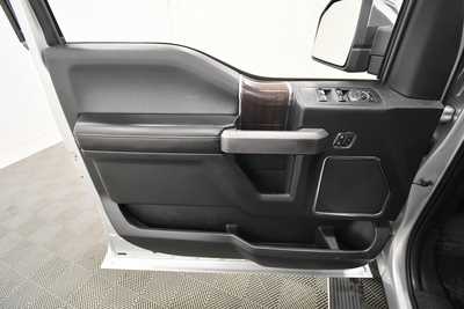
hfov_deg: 100.4
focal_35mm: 15
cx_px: 232
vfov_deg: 77.4
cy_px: 154
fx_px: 193
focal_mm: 10
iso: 2000
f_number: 4.5
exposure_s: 1/125
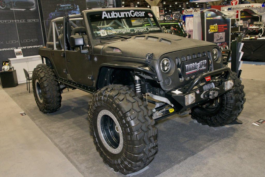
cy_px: 88
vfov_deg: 43.6
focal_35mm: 30
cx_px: 132
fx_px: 221
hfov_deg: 61.9
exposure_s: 1/60
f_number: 8
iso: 1250
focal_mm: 30
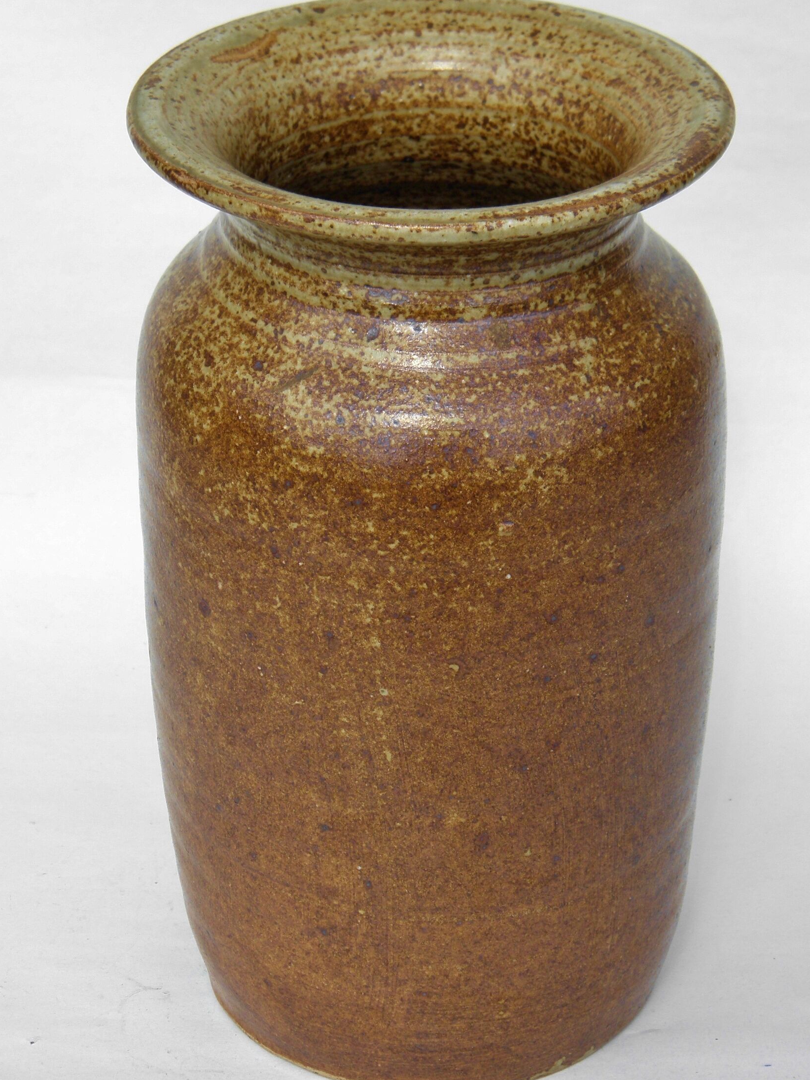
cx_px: 452
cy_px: 502
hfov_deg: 14.2
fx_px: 3245
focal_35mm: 104
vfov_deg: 18.9
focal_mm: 16
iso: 100
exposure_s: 1/200
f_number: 4.5
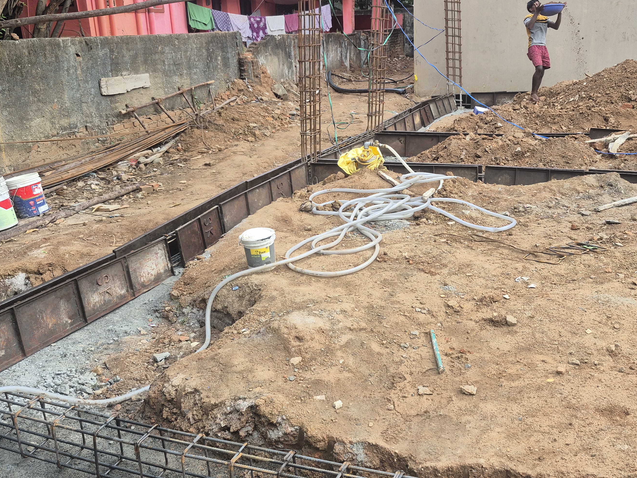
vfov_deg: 40.7
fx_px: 644
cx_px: 351
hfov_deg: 52.5
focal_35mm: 35
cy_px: 232
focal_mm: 5.4
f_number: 1.8
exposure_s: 1/180
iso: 64
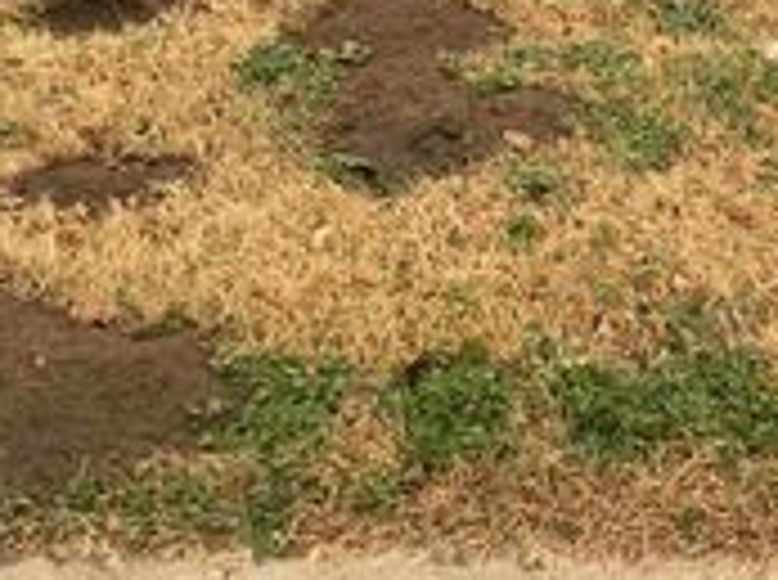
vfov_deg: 16.5
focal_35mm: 84
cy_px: -187
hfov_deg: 23.0
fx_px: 1884
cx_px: 639
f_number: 1.8
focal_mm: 3
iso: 16
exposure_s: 1/287
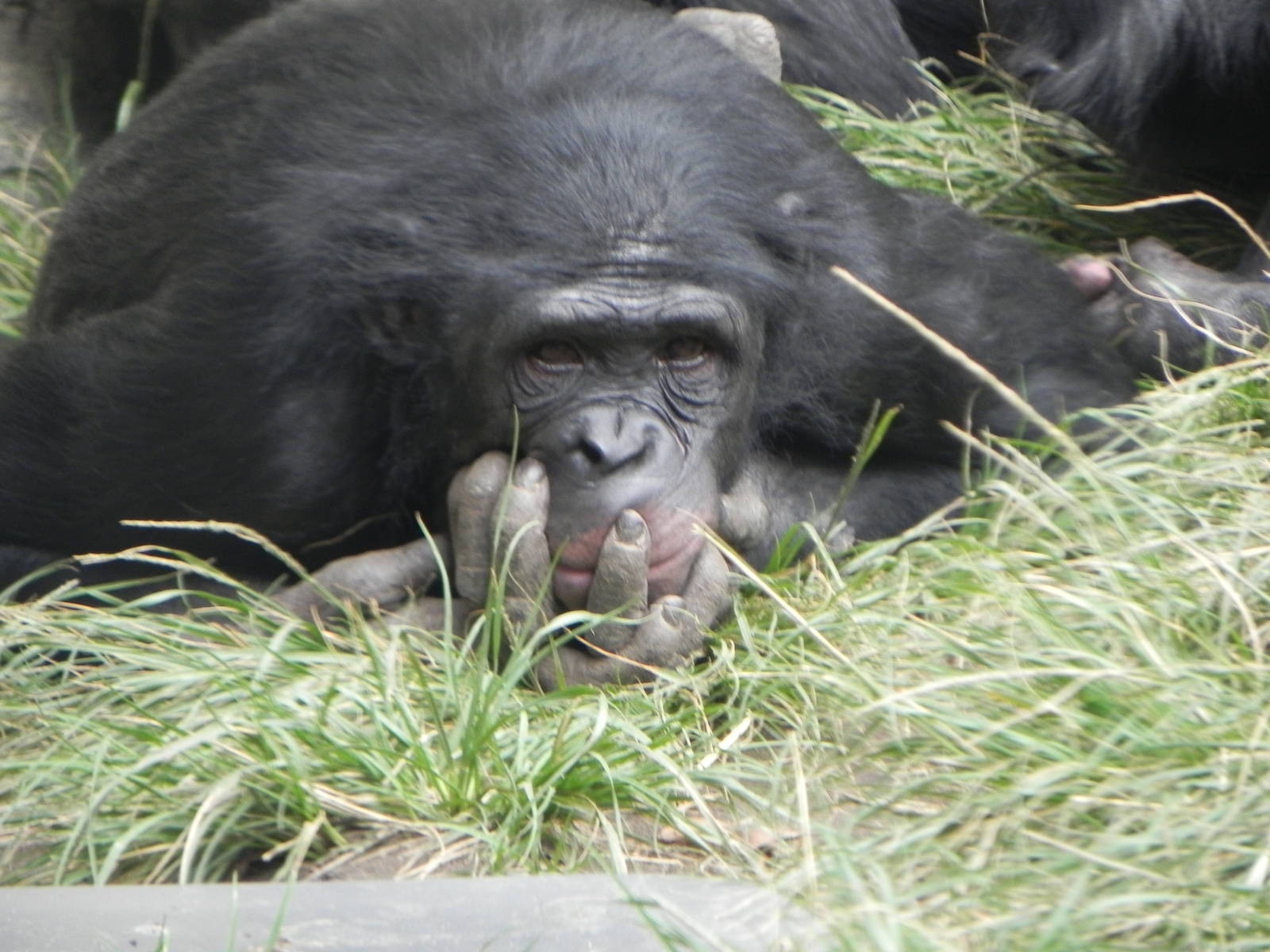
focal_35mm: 481
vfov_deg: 3.1
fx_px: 17647
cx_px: 635
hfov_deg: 4.1
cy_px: 476
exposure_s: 1/60
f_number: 5
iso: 276
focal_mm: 85.6
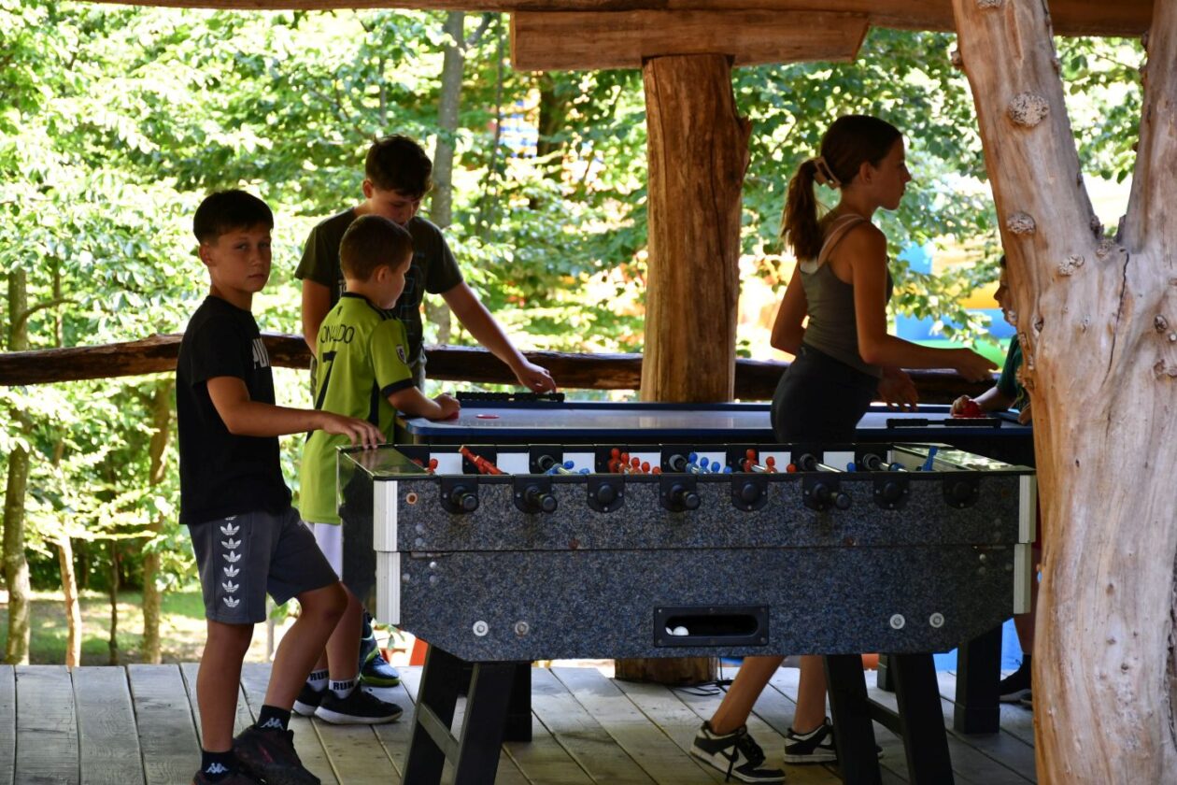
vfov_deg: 13.8
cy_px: 392
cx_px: 588
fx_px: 3236
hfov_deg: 20.6
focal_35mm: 99
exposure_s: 1/160
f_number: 5
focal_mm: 66
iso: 800
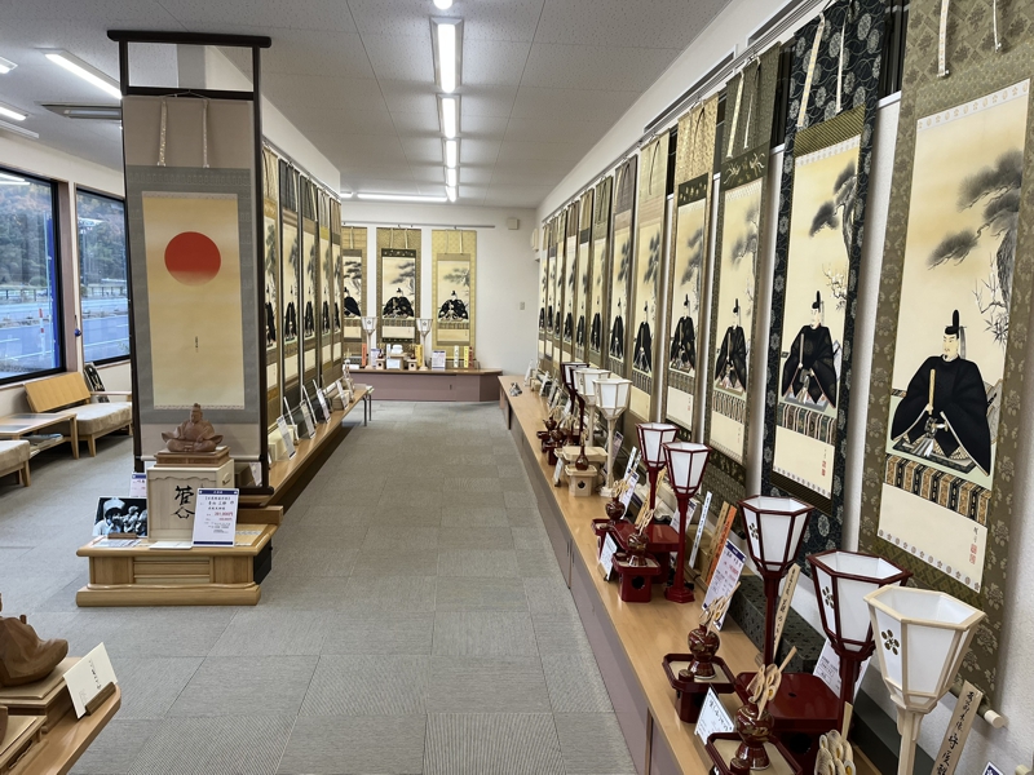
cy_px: 388
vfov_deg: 53.1
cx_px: 517
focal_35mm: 26
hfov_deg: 67.3
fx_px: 777
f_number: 1.6
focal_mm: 5.1
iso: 100
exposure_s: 1/120
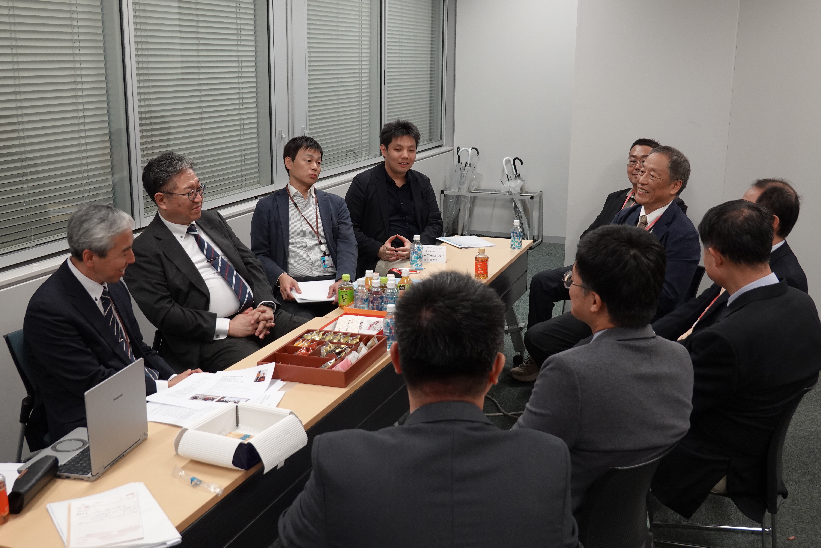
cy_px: 274
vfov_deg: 33.4
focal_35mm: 40
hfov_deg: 48.5
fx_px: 912
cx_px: 410
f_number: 4
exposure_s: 1/60
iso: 640
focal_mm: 14.99
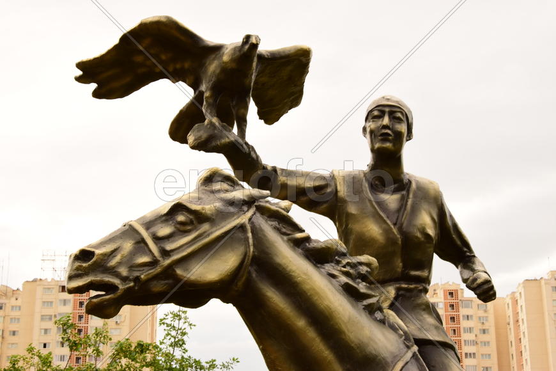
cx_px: 278
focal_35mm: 63
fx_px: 973
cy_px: 186
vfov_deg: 21.6
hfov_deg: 31.9
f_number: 11
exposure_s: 1/15
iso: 100
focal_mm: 42
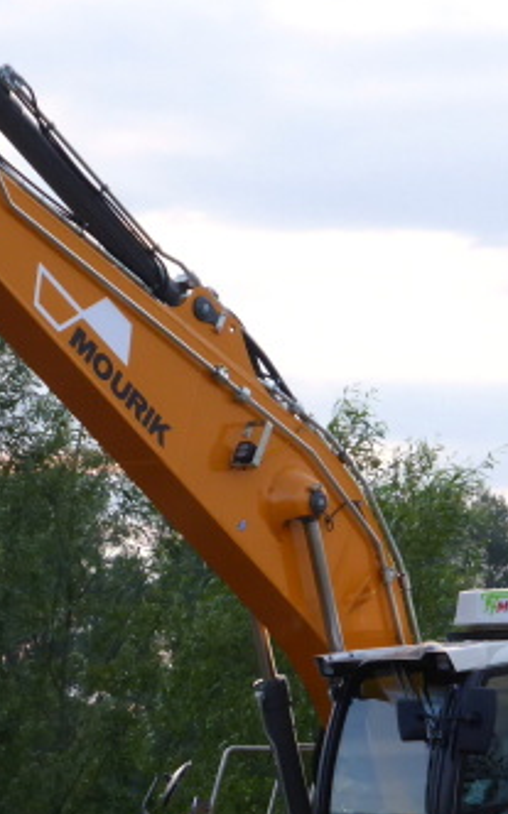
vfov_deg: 7.1
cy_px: 564
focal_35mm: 294
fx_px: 6524
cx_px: 245
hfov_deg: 4.5
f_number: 5.3
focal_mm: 20.6
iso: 200
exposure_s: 1/80
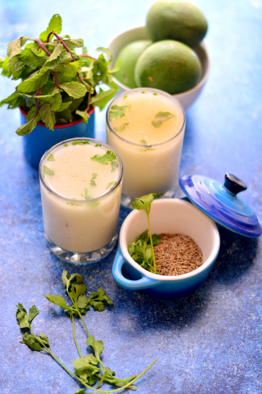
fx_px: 819
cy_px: 197
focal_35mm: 75
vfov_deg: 27.0
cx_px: 131
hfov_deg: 18.2
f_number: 1.8
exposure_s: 1/25
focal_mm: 50
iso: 100
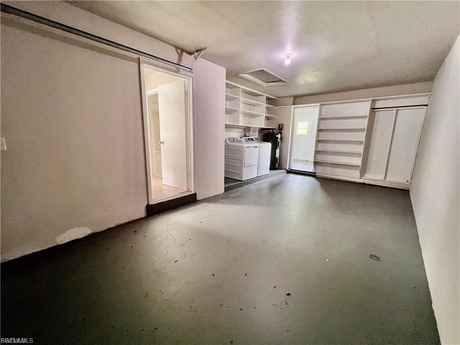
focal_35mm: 13
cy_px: 172
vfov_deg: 89.9
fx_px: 173
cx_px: 230
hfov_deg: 106.2
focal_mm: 1.57
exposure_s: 1/60
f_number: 1.8
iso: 250
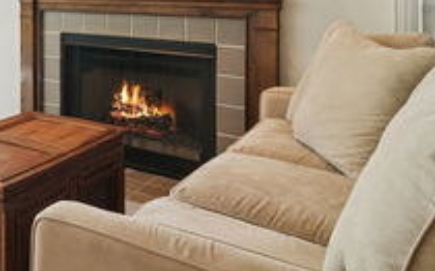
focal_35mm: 42
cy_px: -4
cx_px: -56
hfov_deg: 38.2
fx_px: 498
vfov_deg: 28.5
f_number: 8
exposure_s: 1/13
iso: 200
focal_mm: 12
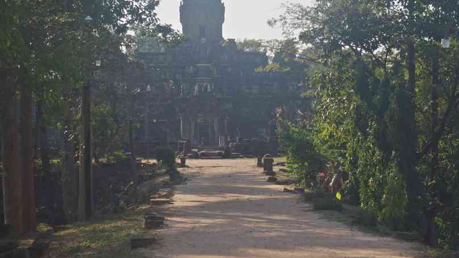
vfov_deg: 11.3
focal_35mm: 107
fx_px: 1298
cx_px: 202
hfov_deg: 20.1
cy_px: 86
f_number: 6.3
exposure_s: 1/200
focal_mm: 55
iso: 400
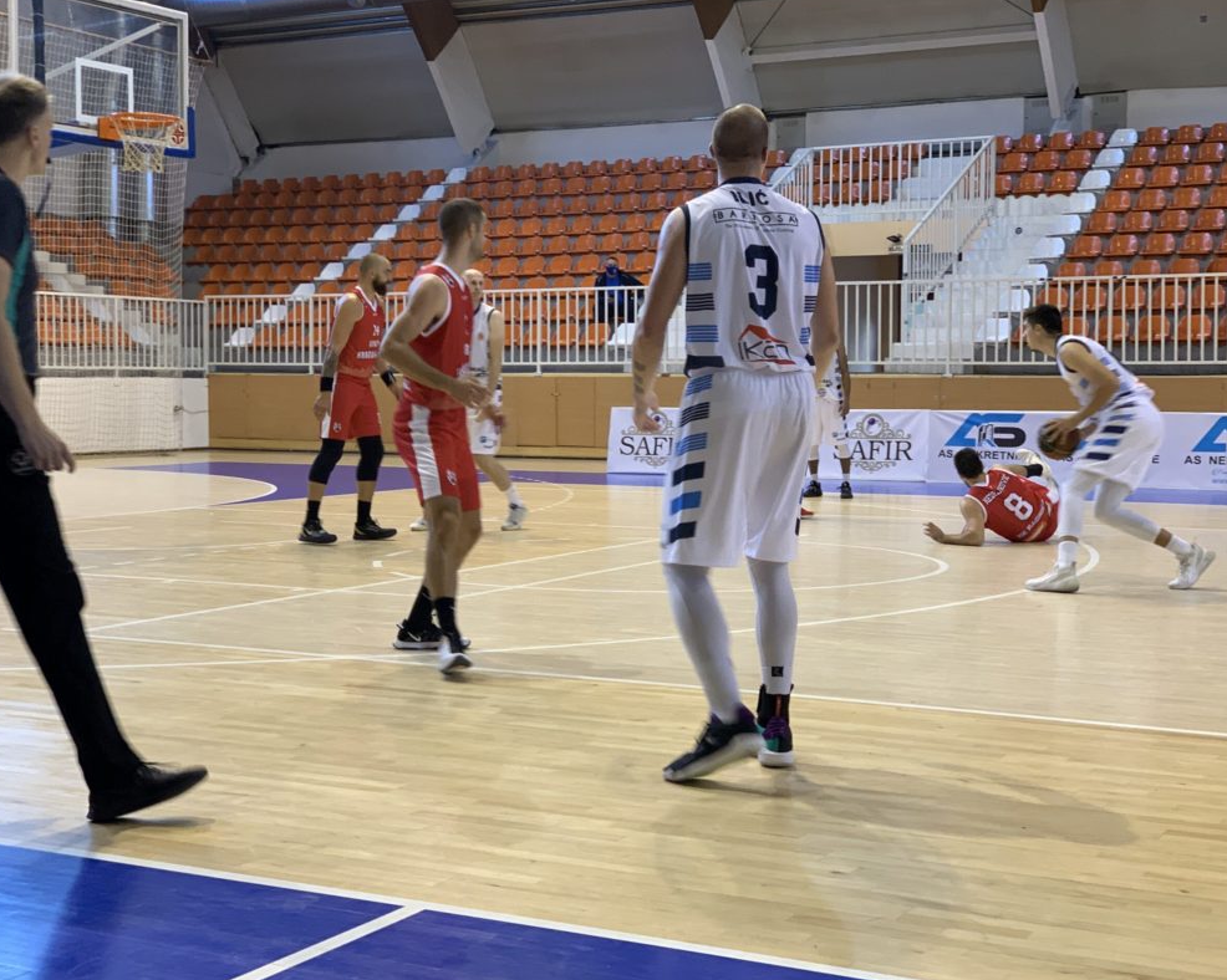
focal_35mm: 55
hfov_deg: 34.1
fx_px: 1997
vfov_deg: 27.6
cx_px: 570
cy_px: 486
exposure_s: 1/50
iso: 80
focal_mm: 6
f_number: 2.4
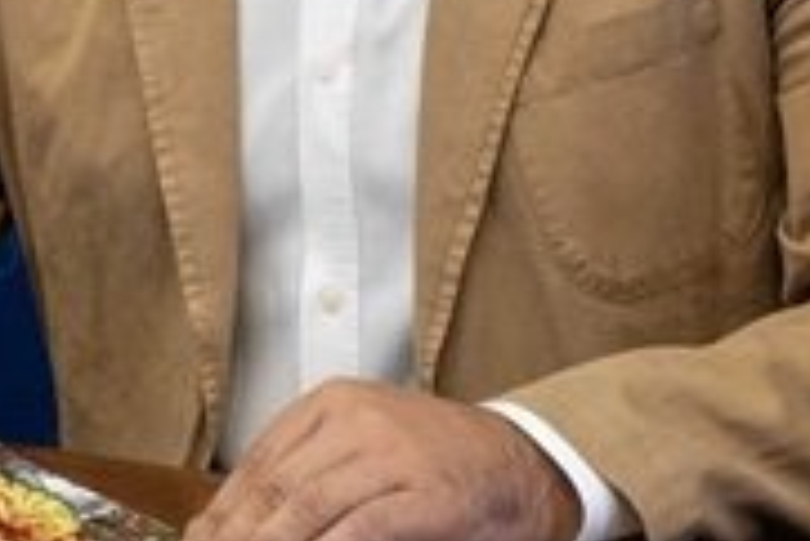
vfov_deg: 6.3
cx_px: 215
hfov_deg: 9.4
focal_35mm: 219
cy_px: -67
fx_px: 4931
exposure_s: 1/60
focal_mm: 33
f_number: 9
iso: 2000
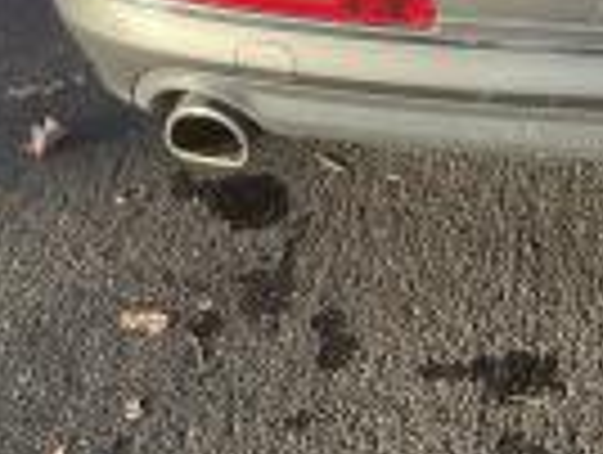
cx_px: 675
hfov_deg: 17.4
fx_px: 1902
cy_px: -306
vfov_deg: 12.7
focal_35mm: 109
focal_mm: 3
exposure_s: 1/397
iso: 16
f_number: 1.8
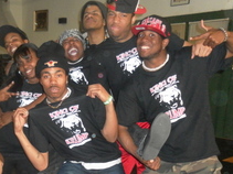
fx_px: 350
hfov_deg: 36.2
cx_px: 66
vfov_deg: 27.1
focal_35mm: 52
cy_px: 153
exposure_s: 1/50
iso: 400
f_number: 3.2
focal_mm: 4.9
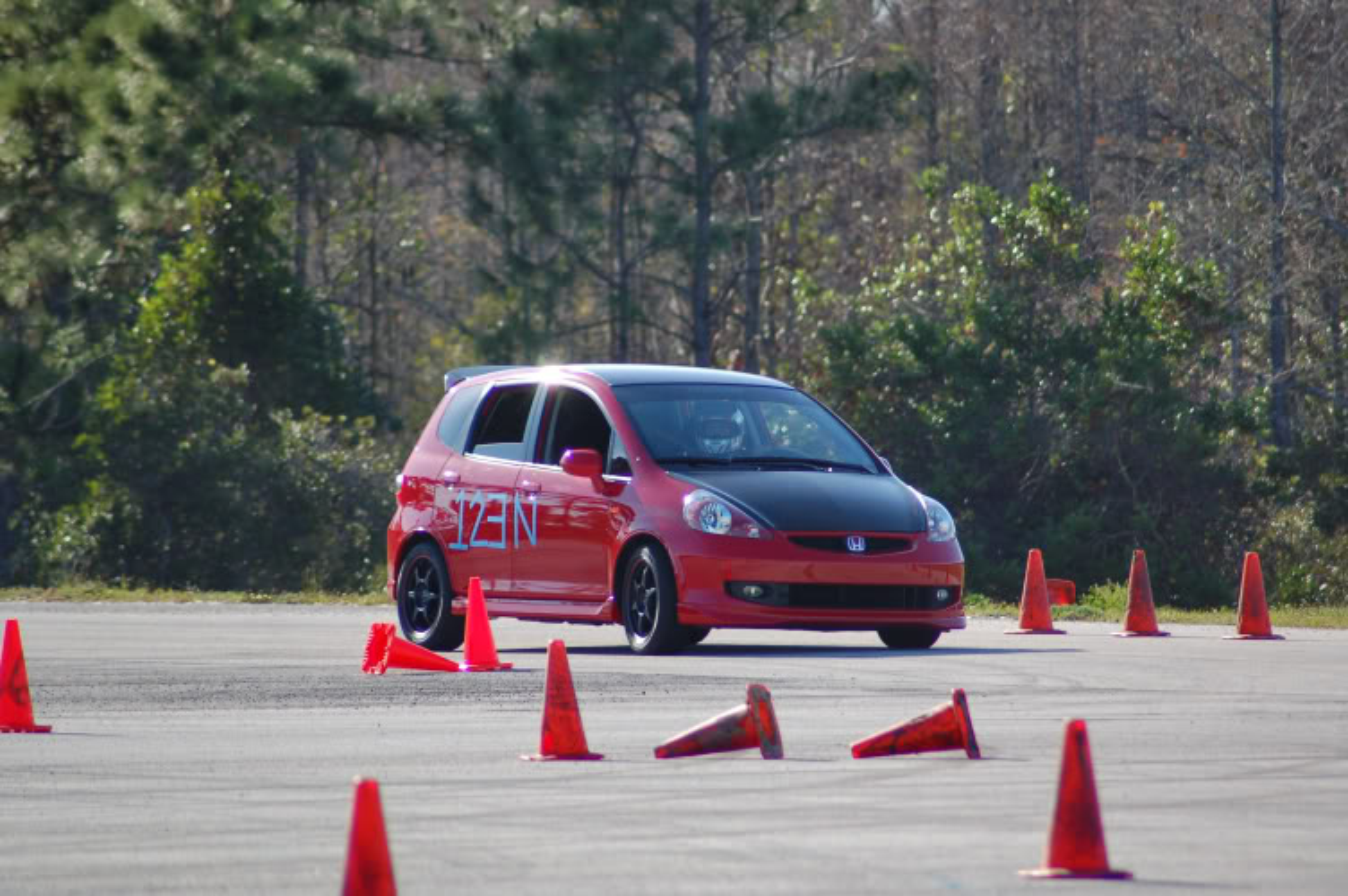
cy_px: 448
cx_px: 674
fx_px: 16835
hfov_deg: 4.6
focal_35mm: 450
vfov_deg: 3.0
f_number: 5.6
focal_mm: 300
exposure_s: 1/1000
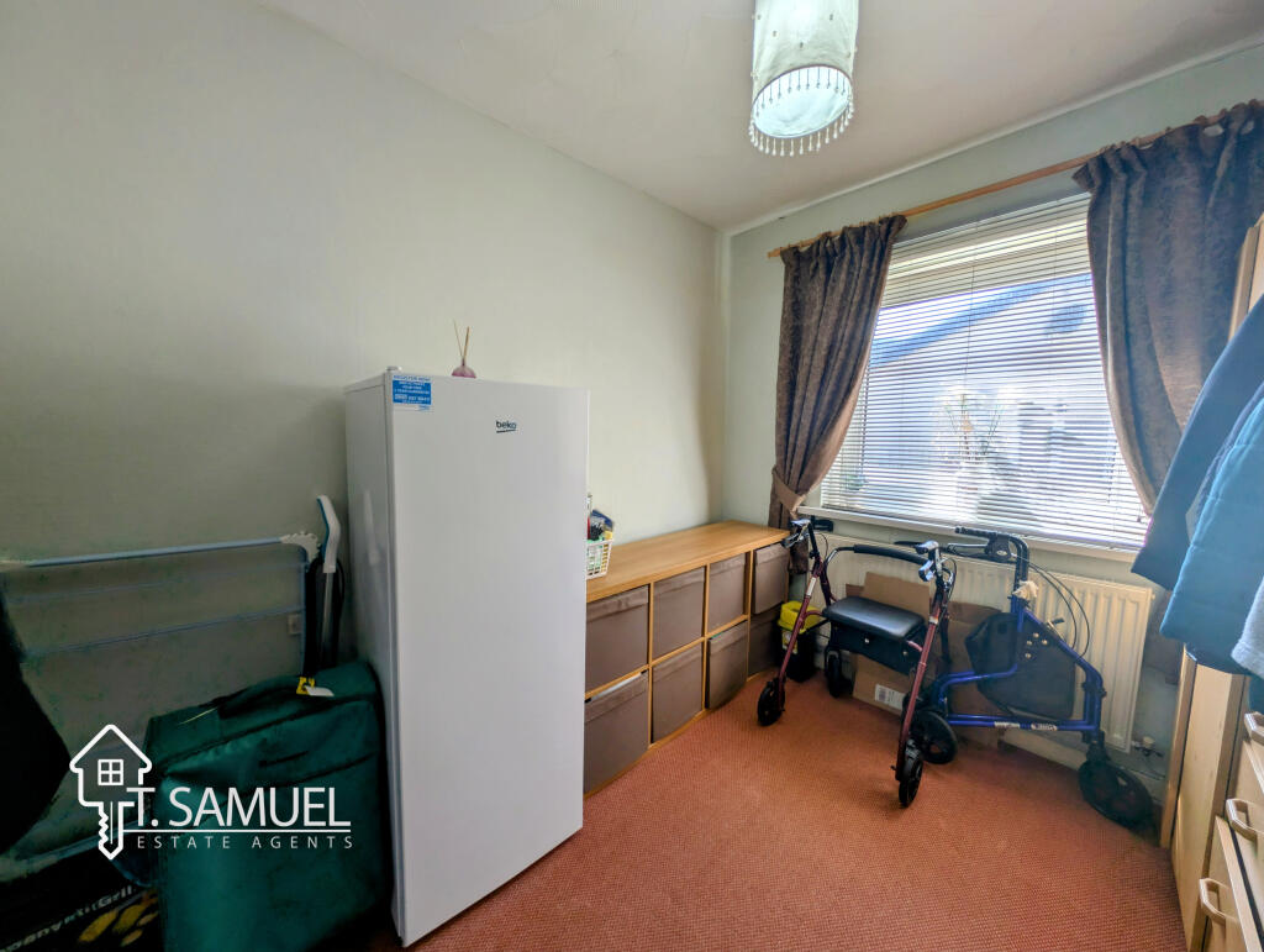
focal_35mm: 12
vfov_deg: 94.6
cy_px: 476
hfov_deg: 110.5
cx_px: 632
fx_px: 439
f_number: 1.95
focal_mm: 2.23
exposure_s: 1/276
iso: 39
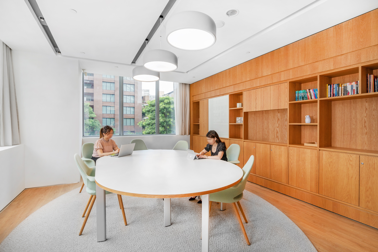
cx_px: 189
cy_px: 126
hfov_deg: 93.3
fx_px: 178
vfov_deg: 70.4
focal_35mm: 17
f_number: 9.5
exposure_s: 1/15
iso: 200
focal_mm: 17
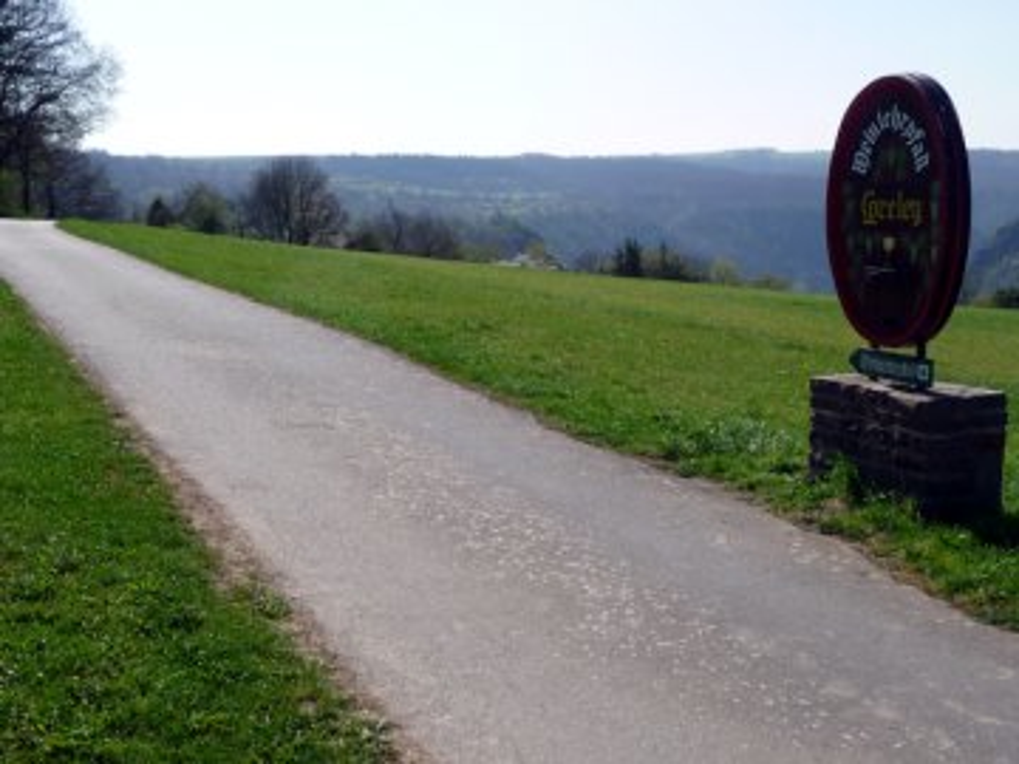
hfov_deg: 45.8
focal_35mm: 41
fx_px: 1207
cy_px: 382
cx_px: 510
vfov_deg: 35.1
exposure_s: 1/250
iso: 100
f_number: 8
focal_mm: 5
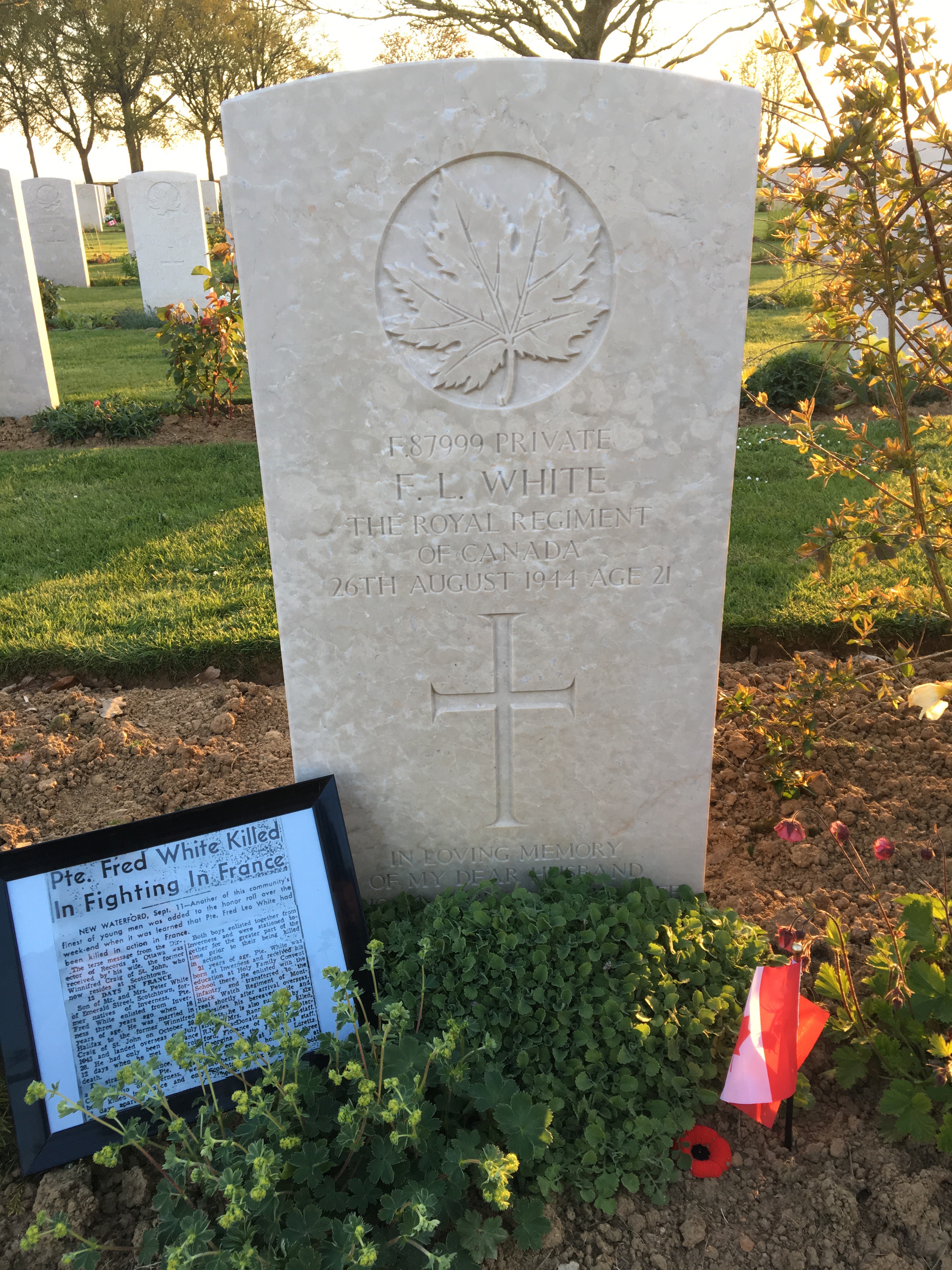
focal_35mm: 29
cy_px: 635
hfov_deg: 48.2
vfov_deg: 61.7
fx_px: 1063
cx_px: 476
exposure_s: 1/100
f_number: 2.2
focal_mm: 4.15
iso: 32
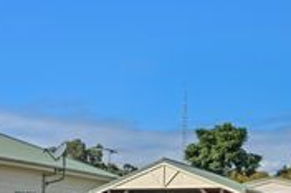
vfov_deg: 14.1
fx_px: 775
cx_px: -46
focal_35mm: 96
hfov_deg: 20.1
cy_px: 177
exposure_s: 1/180
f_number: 6.4
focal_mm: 24
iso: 160
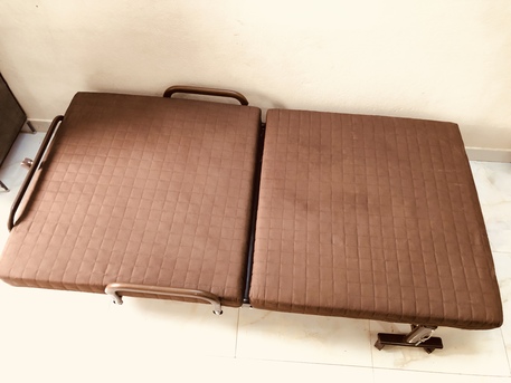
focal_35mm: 28
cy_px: 192
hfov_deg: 63.4
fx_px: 413
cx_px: 256
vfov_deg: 49.8
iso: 100
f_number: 1.8
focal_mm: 3.99
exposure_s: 1/15
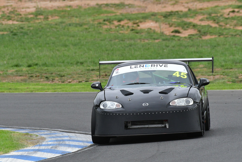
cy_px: 81
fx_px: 5043
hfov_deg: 2.7
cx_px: 121
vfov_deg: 1.8
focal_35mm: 750
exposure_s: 1/640
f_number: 10
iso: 1600
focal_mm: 500
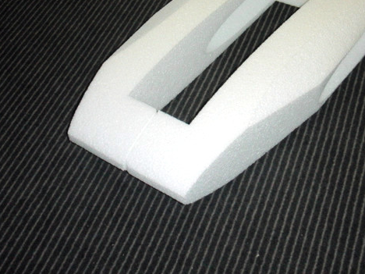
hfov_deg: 29.5
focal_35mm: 65
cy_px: 55
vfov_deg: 22.3
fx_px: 685
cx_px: 253
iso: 400
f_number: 3.9
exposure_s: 1/60
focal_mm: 6.66
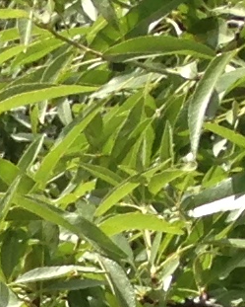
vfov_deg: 5.3
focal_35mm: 338
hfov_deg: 3.9
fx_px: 3062
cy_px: 1003
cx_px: -1148
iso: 50
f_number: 2.4
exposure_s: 1/753
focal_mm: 4.12
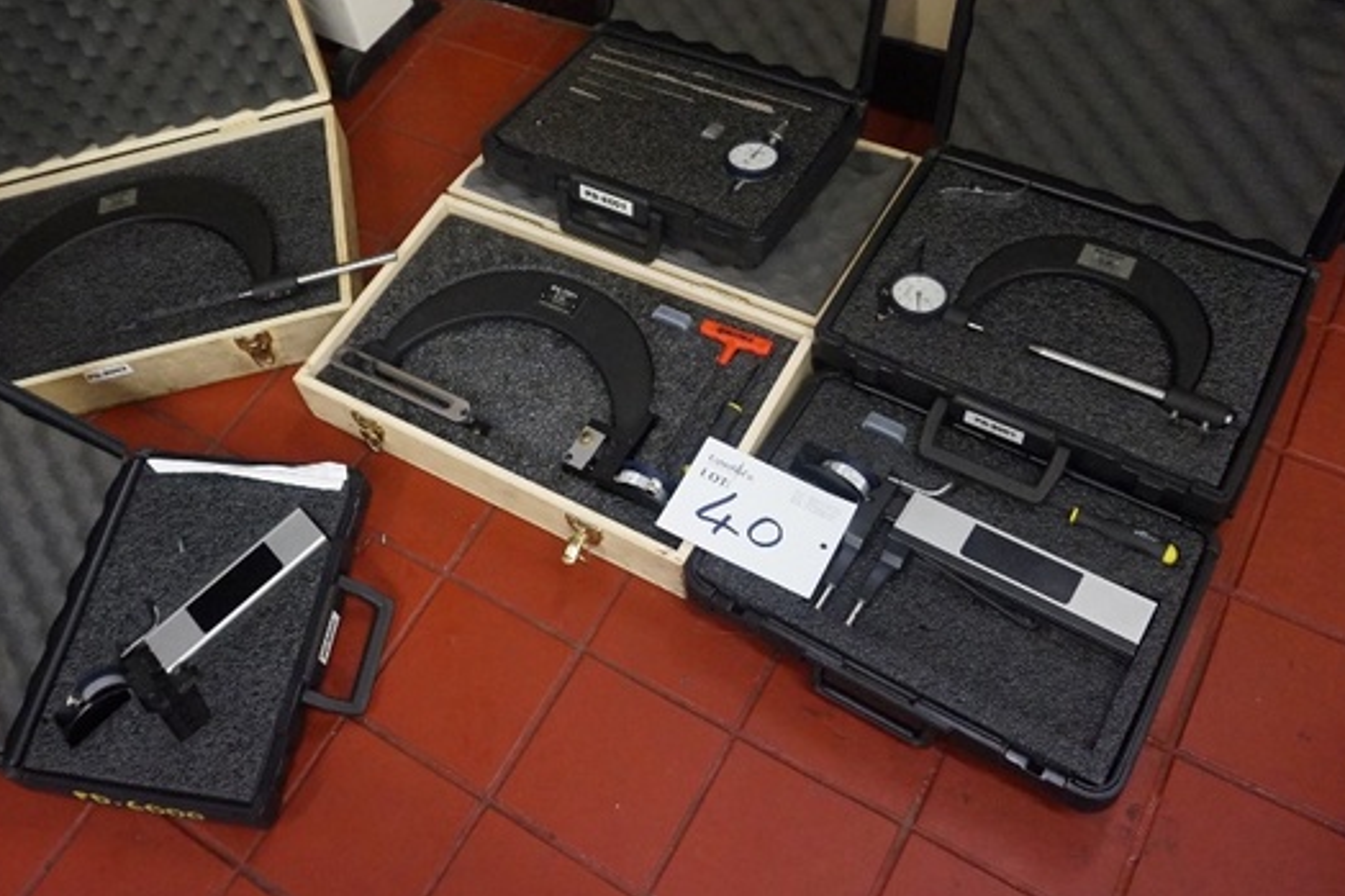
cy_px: 326
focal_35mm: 33
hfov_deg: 56.8
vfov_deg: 39.6
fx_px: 1232
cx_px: 536
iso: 3200
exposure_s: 1/160
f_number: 3.5
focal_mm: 16
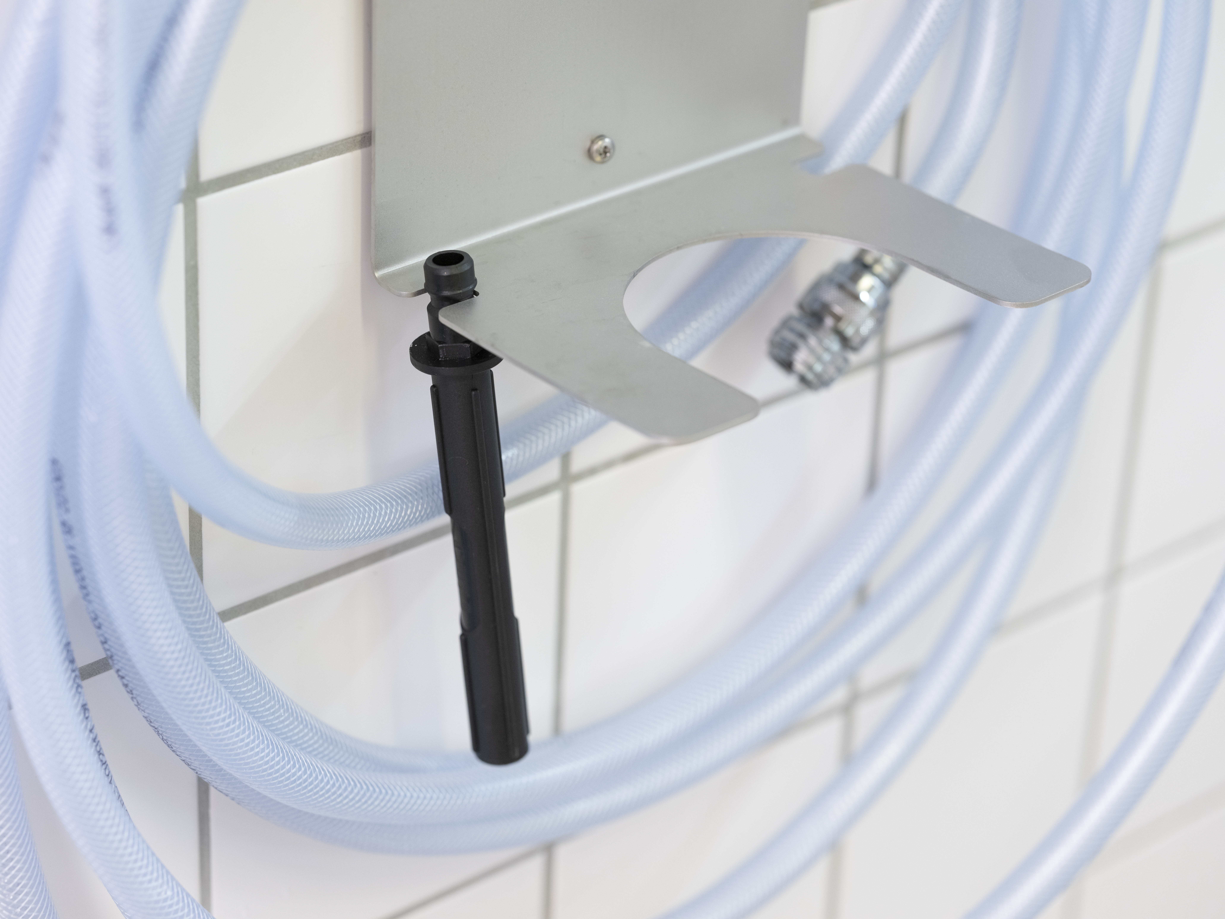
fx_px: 3079
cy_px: 460
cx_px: 612
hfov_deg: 22.5
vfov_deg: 17.0
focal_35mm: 87
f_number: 4
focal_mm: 110
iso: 500
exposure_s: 1/125
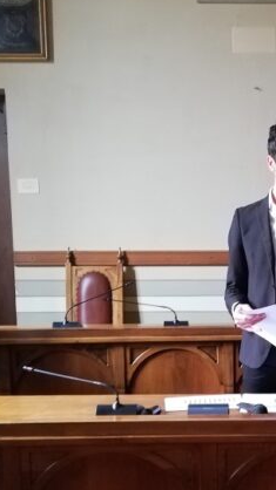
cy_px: 321
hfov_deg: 22.2
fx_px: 677
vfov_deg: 39.5
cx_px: 276
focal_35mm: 52
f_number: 2.2
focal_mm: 3.81
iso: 500
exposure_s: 1/25
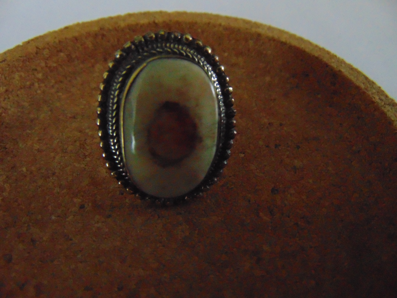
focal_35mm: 25
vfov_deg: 54.9
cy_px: 149
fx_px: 287
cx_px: 198
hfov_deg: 69.4
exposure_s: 1/25
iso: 800
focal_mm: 4.5
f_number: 3
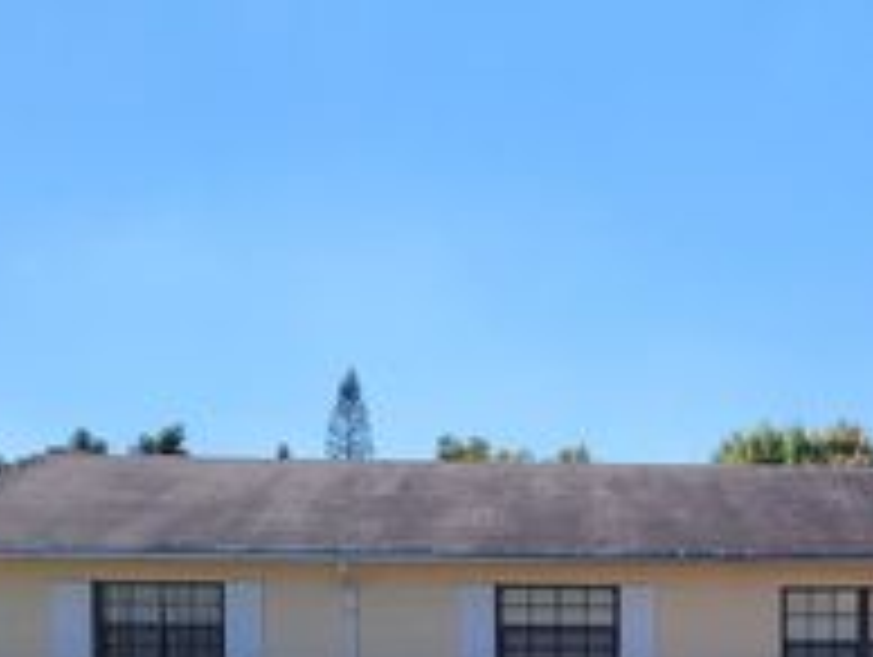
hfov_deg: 28.0
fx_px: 1692
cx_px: 765
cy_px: 731
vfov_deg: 20.9
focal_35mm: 67
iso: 40
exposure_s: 1/2664
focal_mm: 5.4
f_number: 1.8
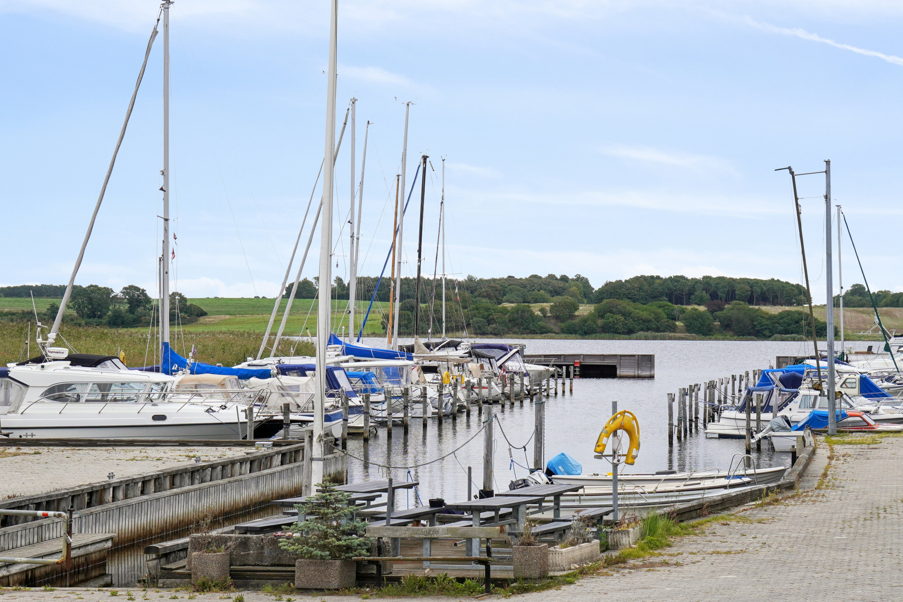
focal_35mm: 83
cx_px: 397
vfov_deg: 16.5
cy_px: 330
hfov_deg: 24.5
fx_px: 2082
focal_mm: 48
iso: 200
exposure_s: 1/400
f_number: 8
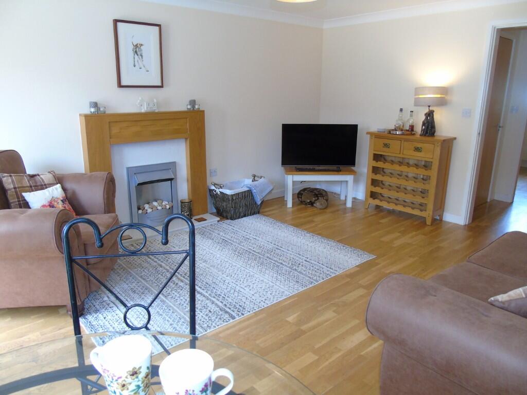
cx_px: 264
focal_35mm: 25
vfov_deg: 54.9
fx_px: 381
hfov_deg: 69.4
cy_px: 198
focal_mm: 4.4
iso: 200
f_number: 3.4
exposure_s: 1/30
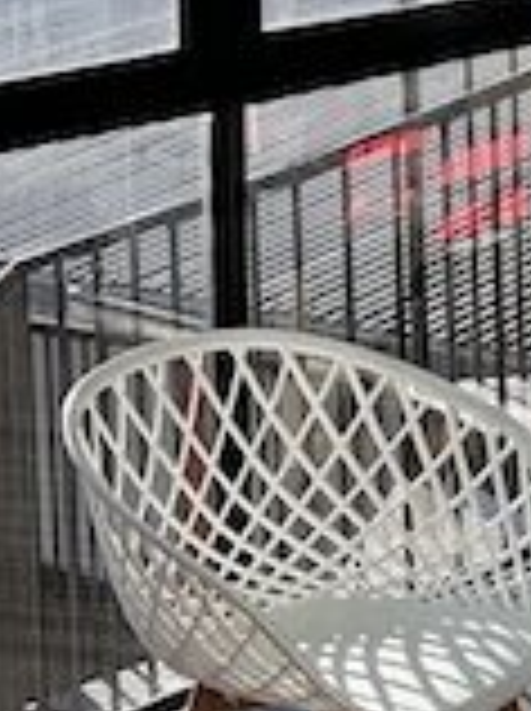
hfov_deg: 10.9
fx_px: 2707
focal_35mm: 132
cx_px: 724
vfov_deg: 14.4
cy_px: -194
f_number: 1.5
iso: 40
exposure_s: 1/121
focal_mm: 5.7
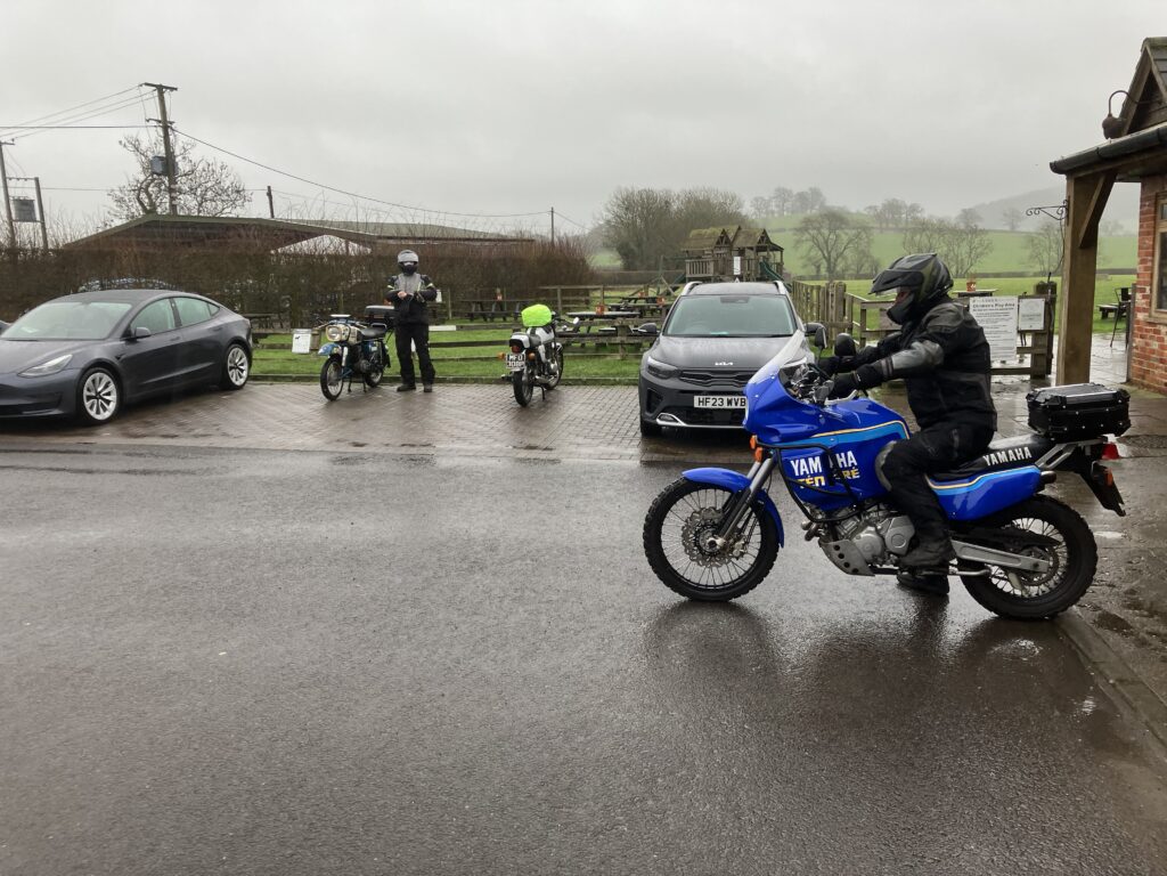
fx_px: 944
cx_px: 584
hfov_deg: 63.4
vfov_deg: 49.7
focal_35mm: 28
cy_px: 438
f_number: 1.8
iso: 40
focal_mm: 3.99
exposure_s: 1/121
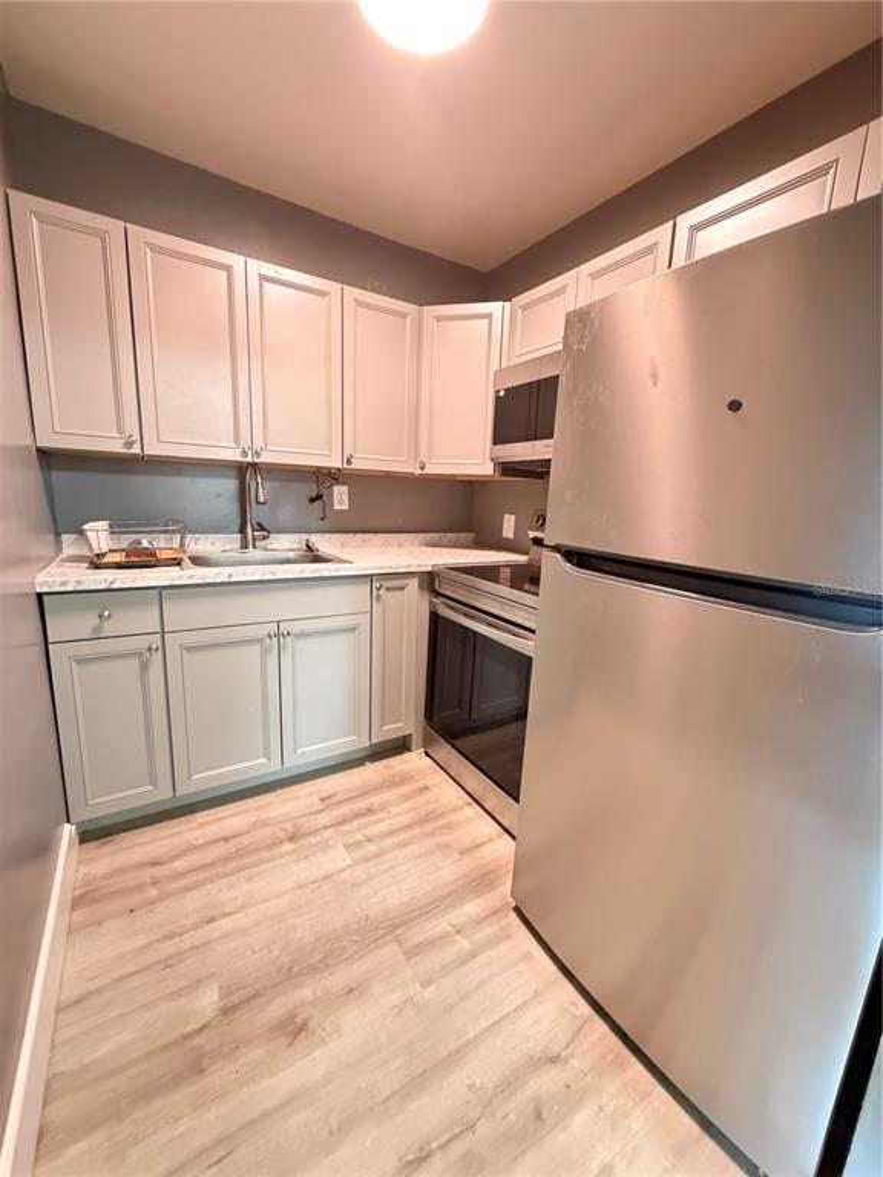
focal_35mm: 14
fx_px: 476
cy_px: 588
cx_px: 442
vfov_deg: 102.1
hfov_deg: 85.7
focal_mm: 2.22
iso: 1600
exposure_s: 1/30
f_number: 2.2
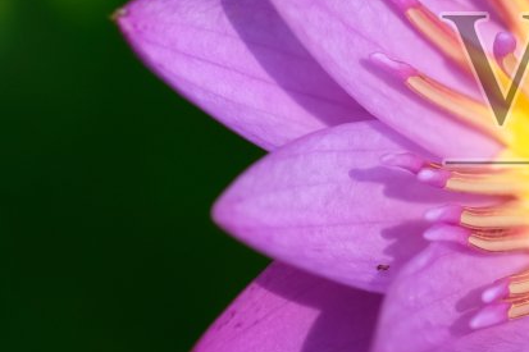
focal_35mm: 349
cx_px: 656
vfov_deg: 3.9
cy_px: 100
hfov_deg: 5.9
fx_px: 5126
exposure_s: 1/200
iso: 200
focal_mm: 60
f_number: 4
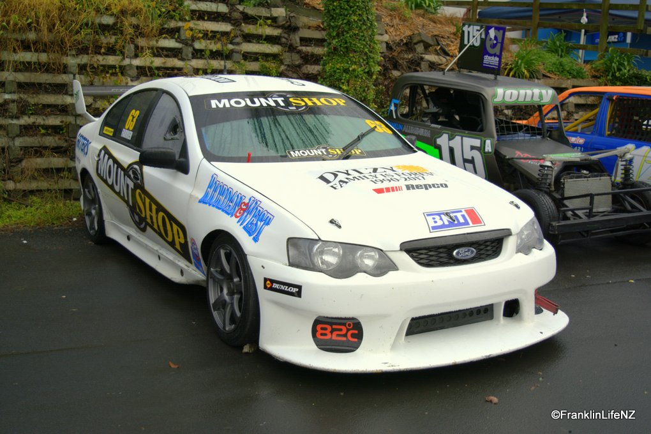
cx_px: 326
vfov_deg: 33.0
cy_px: 217
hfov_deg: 47.9
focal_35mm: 40
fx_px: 732
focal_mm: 27
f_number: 4
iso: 100
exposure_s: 1/1600
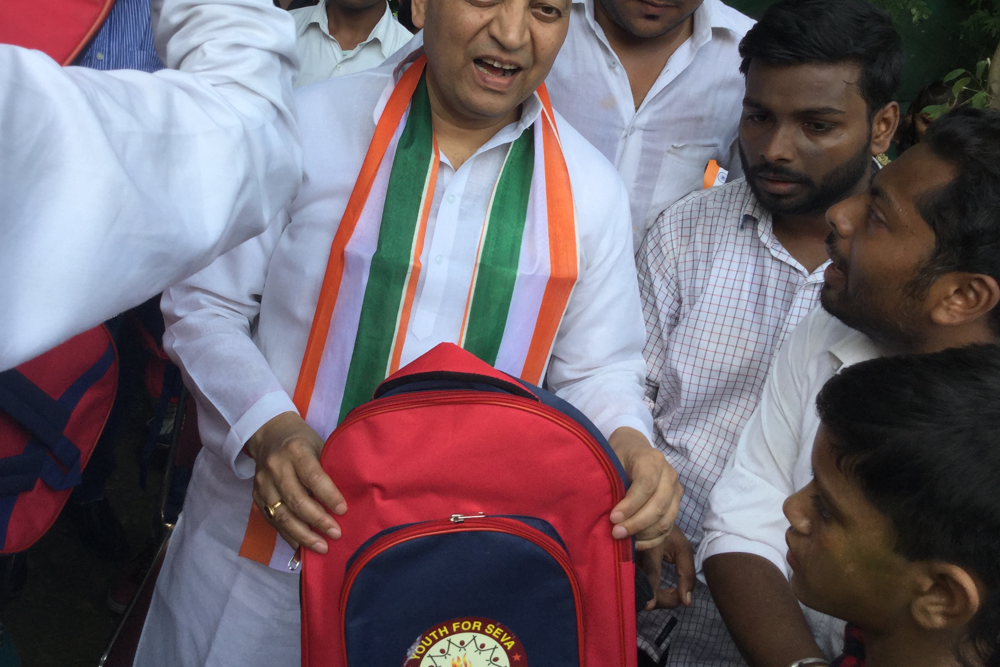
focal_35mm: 38
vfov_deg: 34.8
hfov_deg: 50.5
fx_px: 1055
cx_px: 428
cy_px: 246
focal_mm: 3.3
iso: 25
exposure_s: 1/382
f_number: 2.4
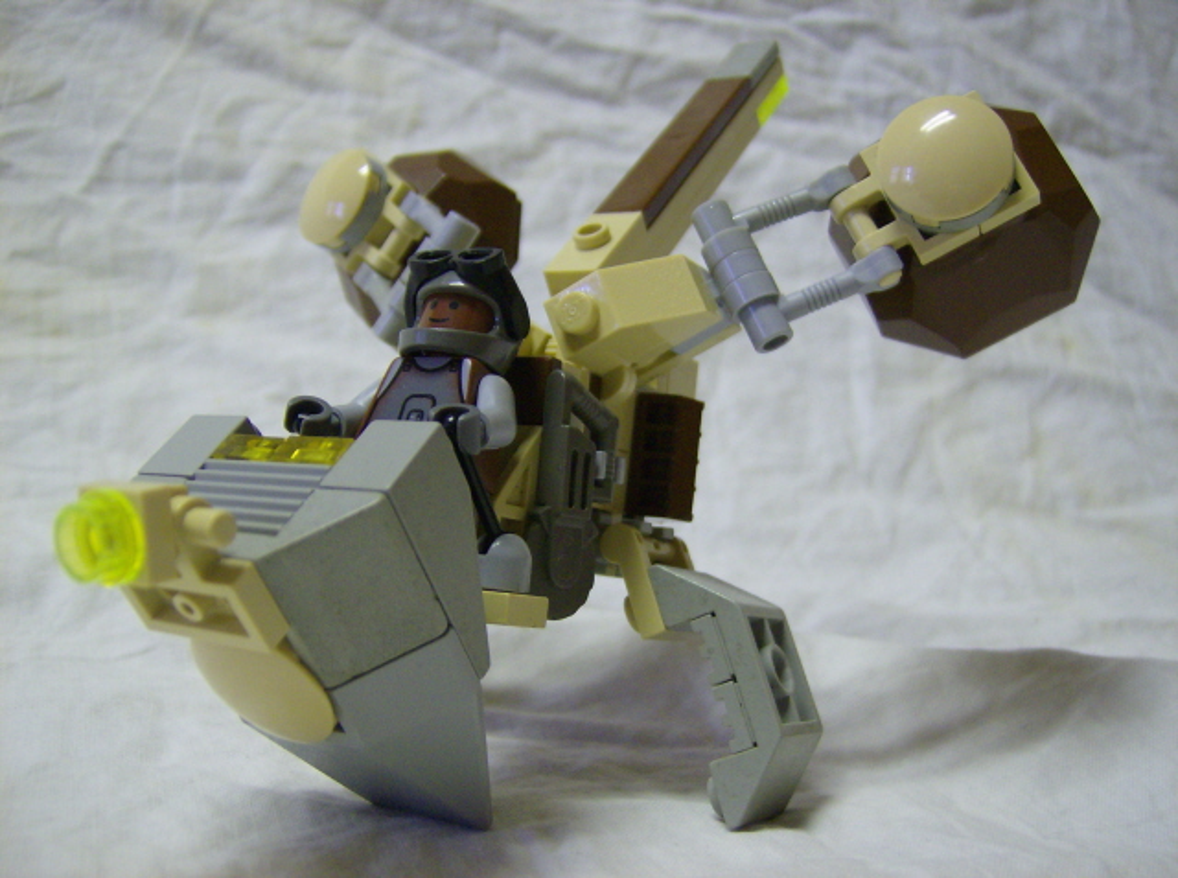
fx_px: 1222
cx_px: 589
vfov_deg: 39.5
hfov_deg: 51.5
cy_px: 439
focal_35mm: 36
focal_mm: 6
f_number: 2.8
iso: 200
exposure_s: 1/19.2
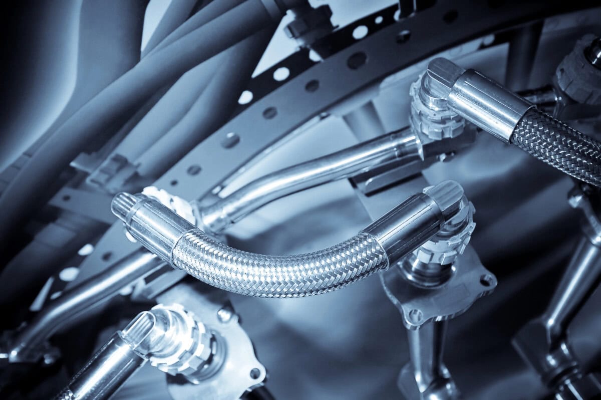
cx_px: 300
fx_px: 901
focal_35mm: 54
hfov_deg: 36.9
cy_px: 200
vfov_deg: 25.0
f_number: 4
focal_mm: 36
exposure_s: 1/60
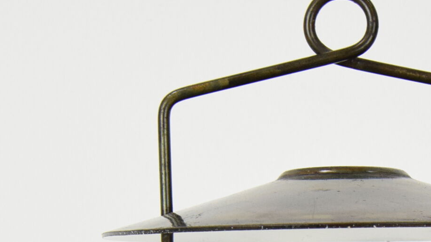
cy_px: 414
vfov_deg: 11.1
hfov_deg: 20.5
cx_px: 357
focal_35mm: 103
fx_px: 1177
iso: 1600
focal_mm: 20
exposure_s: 1/250
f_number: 8
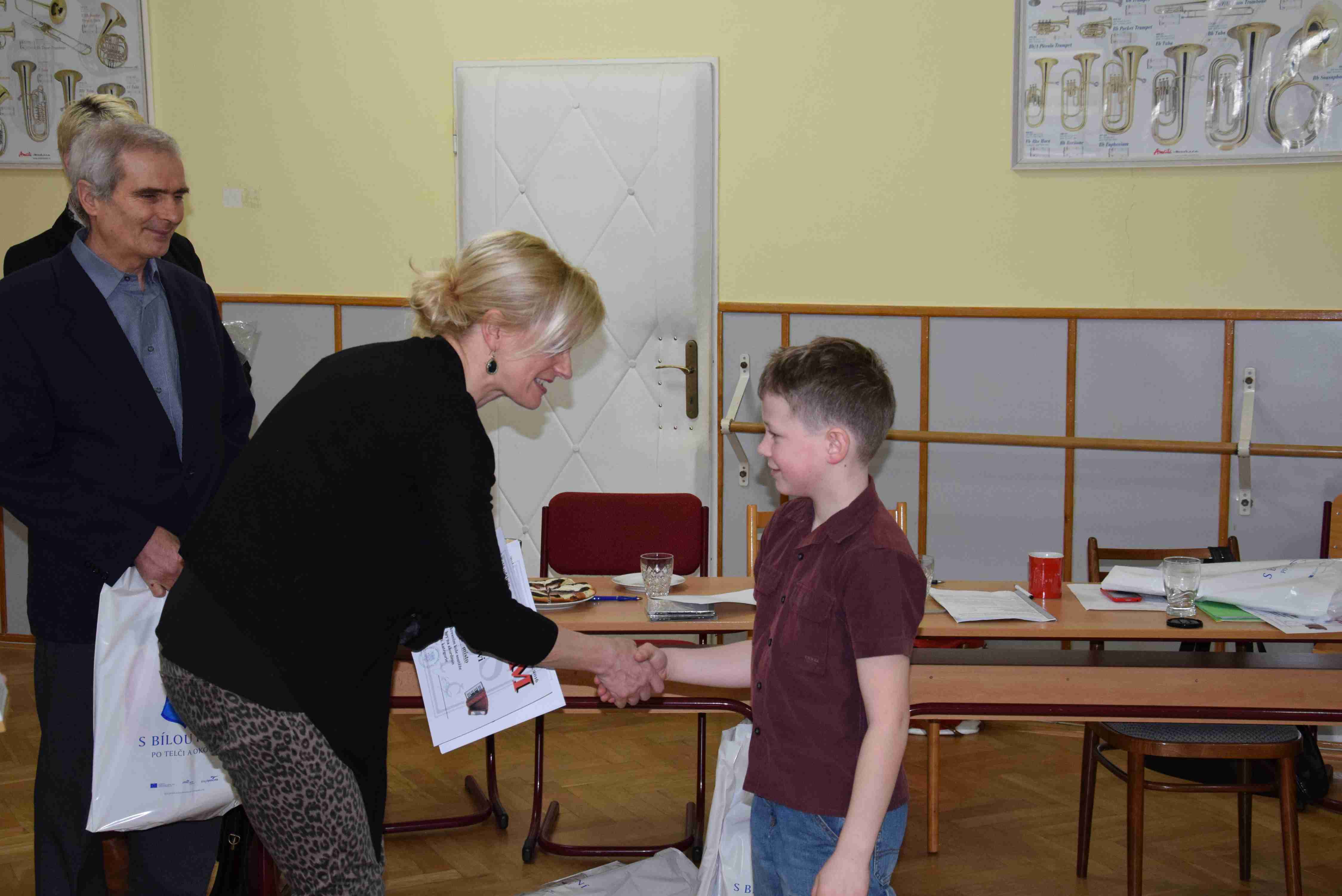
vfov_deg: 25.8
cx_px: 671
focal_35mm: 52
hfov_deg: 37.8
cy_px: 448
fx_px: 1957
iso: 1600
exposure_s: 1/100
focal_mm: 35
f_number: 5.6
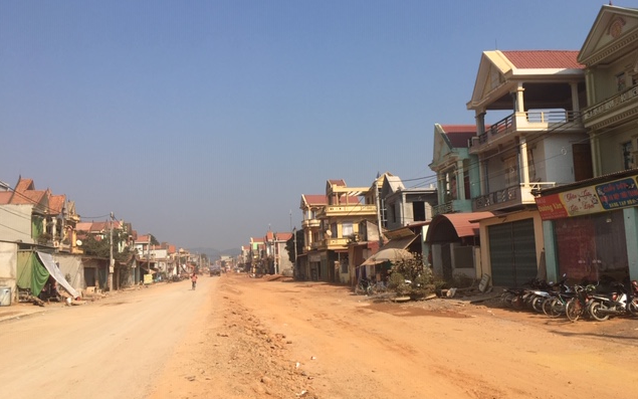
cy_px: 225
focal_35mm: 31
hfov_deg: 61.2
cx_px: 318
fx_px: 539
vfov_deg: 40.5
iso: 25
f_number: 2.2
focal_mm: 4.15
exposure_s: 1/1972
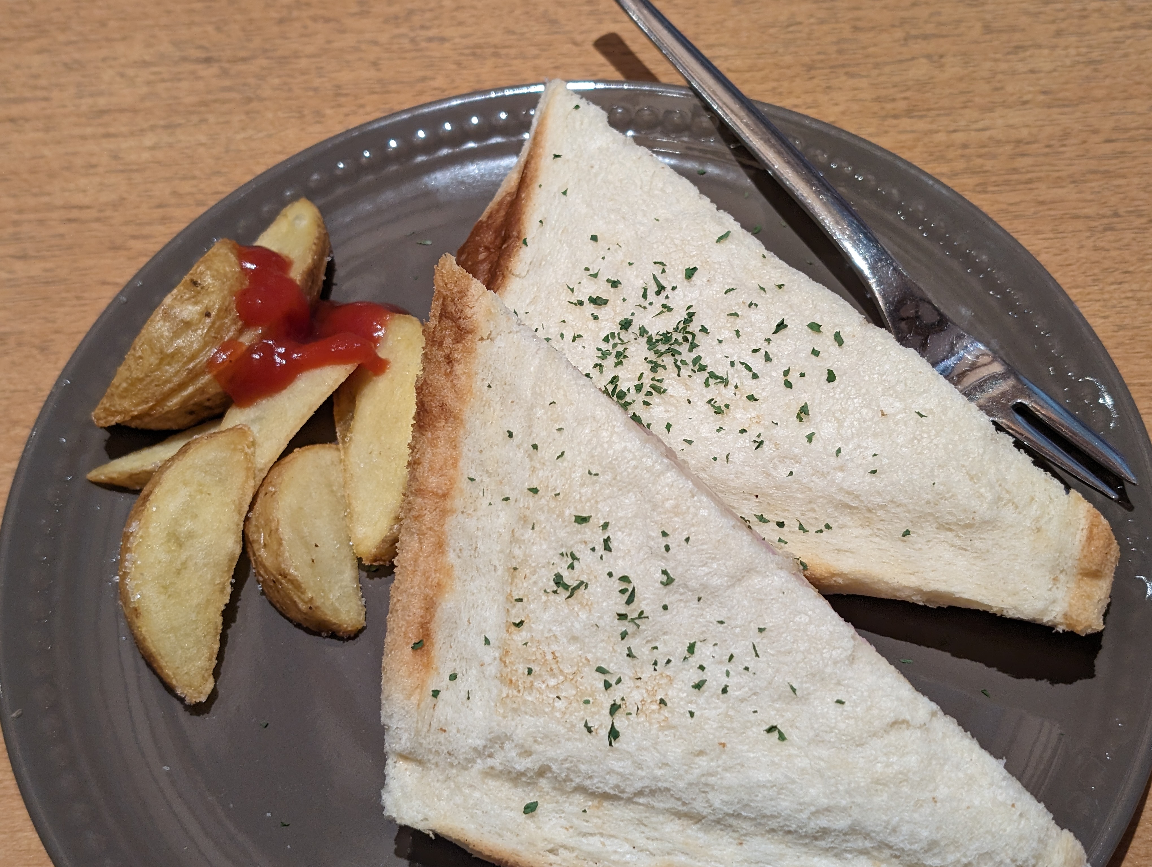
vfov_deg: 29.7
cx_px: 576
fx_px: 1633
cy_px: 434
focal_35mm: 49
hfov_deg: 38.9
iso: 95
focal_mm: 6.9
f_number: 1.68
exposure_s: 1/26.2
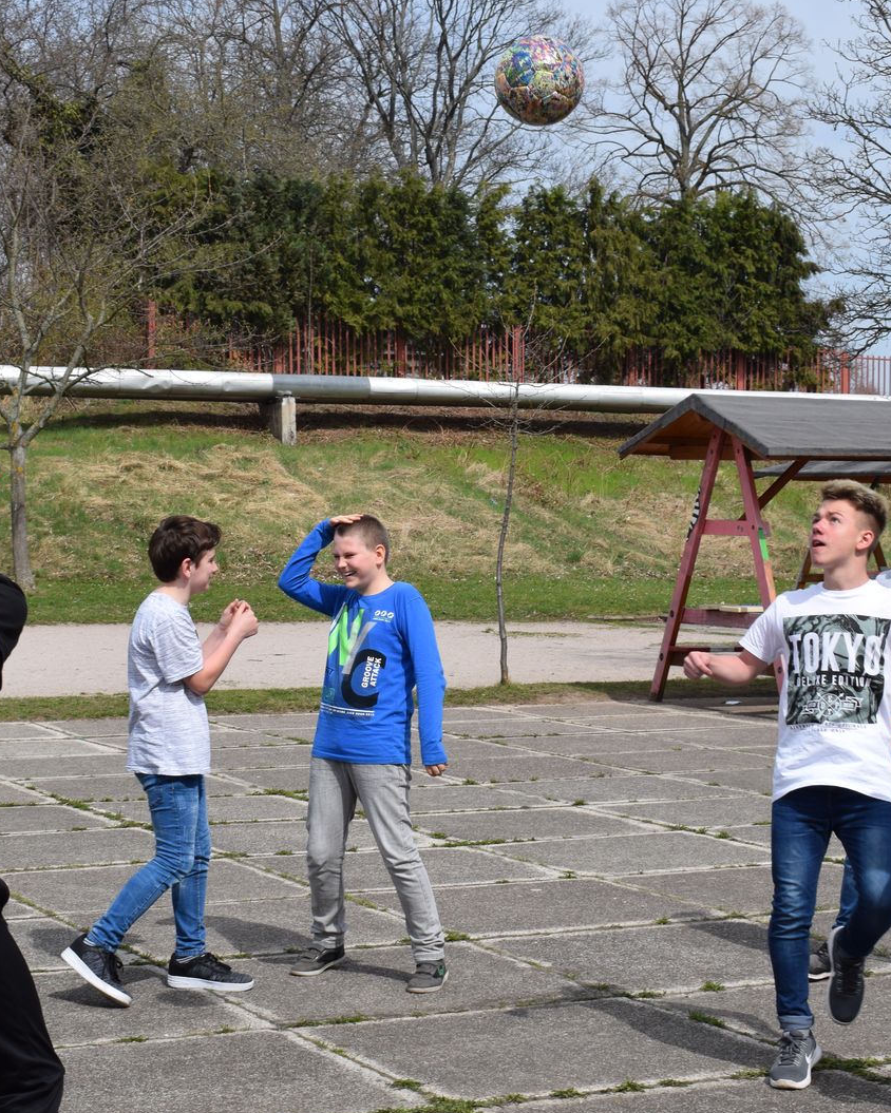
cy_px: 557
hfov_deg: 20.5
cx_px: 394
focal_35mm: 75
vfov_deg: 25.5
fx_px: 2463
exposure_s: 1/400
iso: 200
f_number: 10
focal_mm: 35
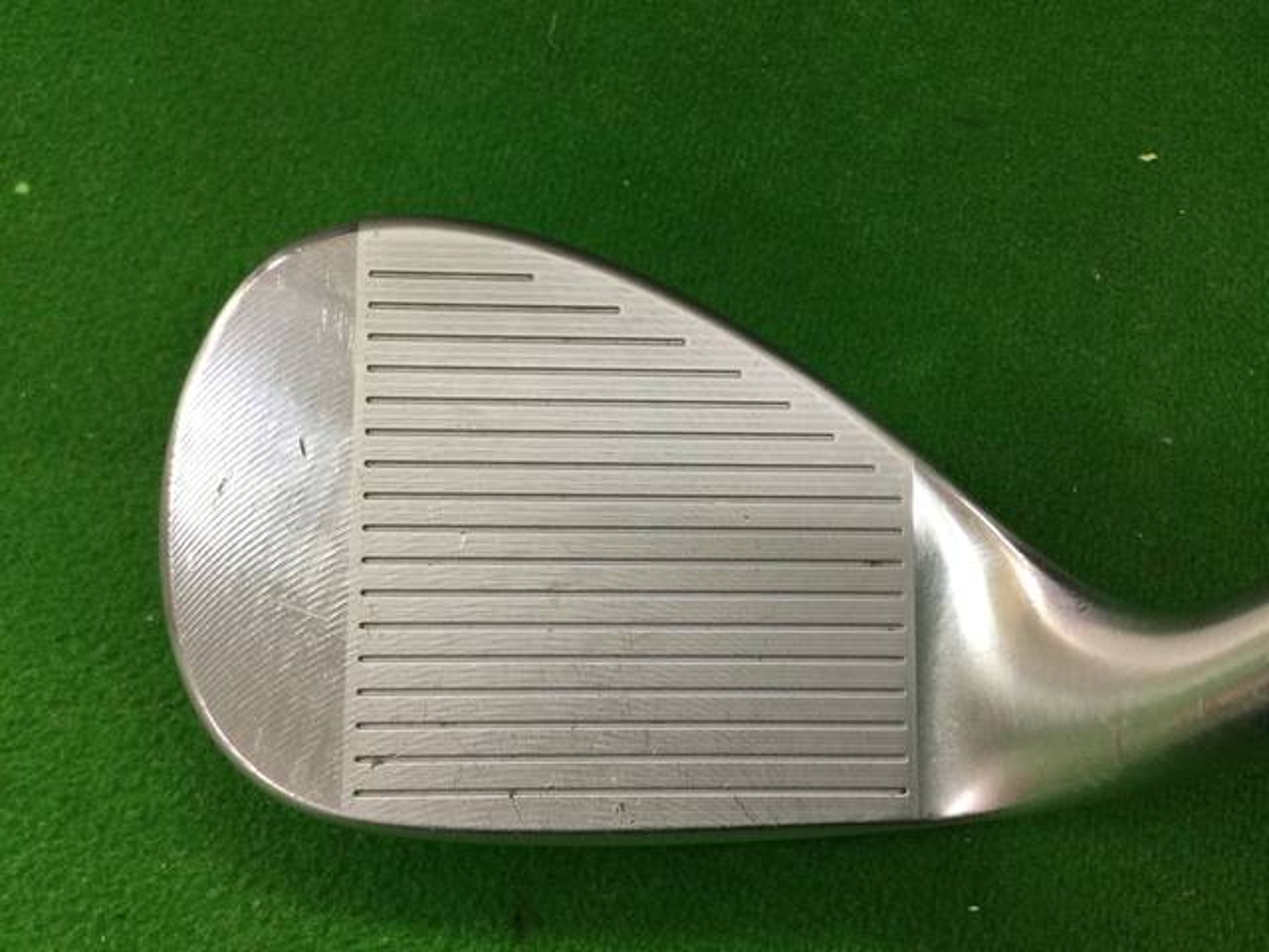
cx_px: 634
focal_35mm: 31
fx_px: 1136
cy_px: 476
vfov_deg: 45.4
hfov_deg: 58.4
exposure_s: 1/30
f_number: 2.4
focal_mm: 3.3
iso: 80
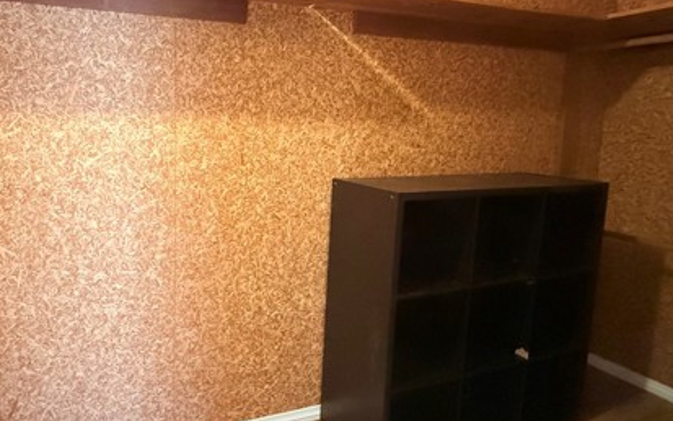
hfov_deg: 73.7
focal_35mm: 23
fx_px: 422
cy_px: 166
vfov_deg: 52.6
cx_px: 200
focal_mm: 2.22
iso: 1000
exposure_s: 1/60
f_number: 2.2
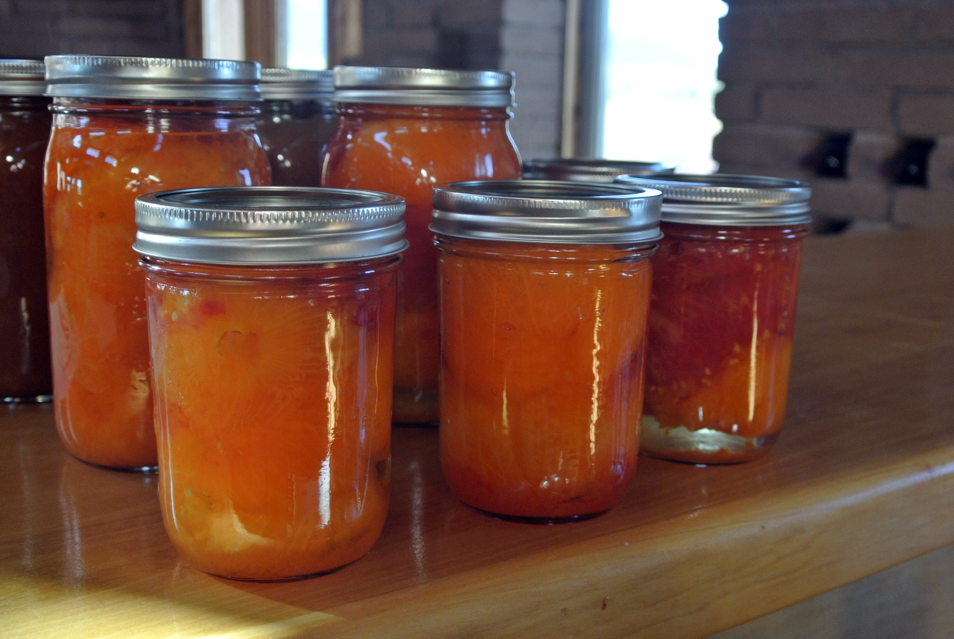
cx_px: 477
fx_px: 1167
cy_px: 320
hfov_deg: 44.5
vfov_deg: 30.6
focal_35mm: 44
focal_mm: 16.3
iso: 360
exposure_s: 1/60
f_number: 4.2
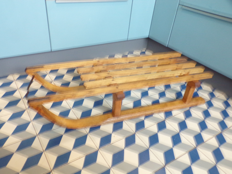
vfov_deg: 49.7
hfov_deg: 63.4
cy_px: 87
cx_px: 116
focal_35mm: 28
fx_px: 188
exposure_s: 1/7
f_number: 3.1
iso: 400
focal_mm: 5
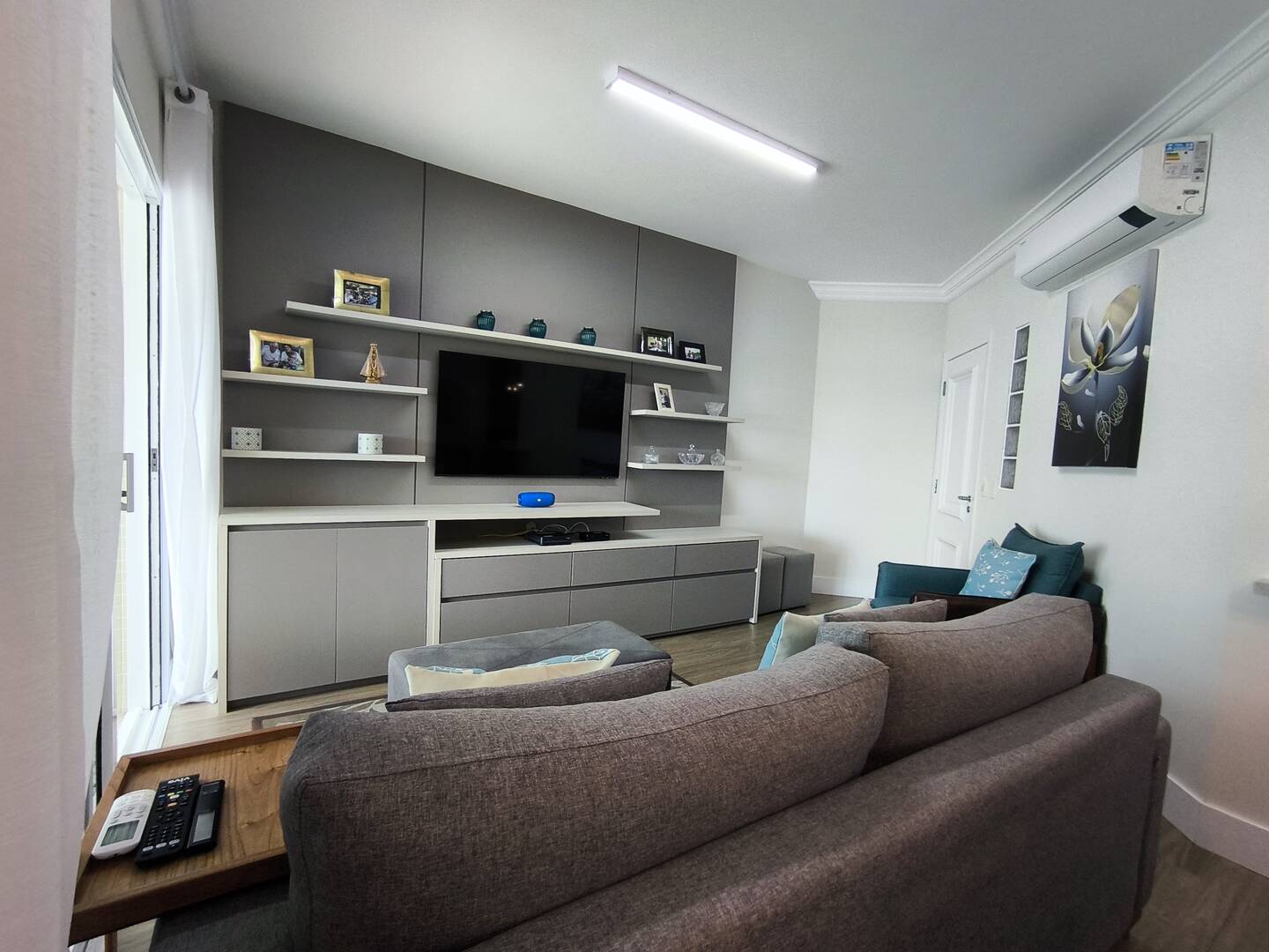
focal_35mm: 16
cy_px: 476
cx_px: 634
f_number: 2.2
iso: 160
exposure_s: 1/30
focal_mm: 1.65
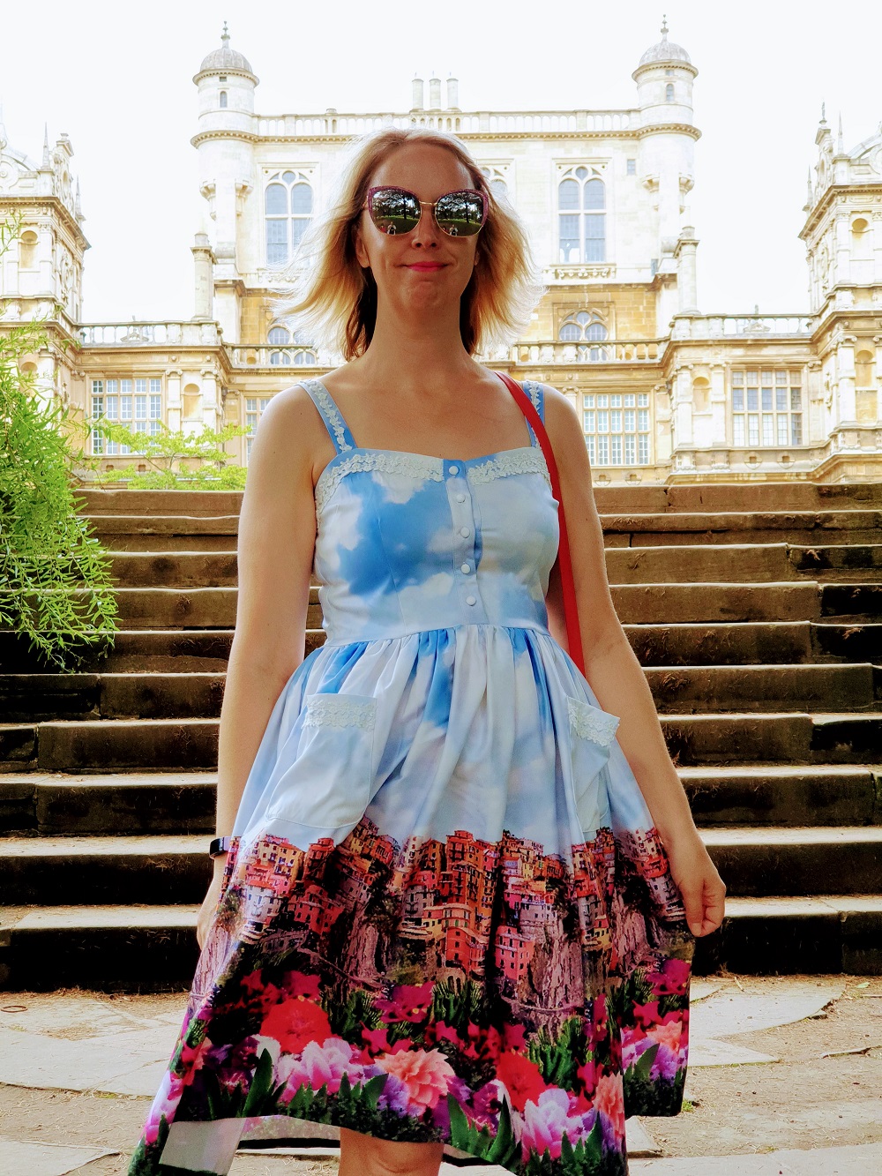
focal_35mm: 52
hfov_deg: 28.0
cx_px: 441
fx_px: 1766
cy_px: 588
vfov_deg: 36.8
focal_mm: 6
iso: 25
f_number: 2.4
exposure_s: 1/164
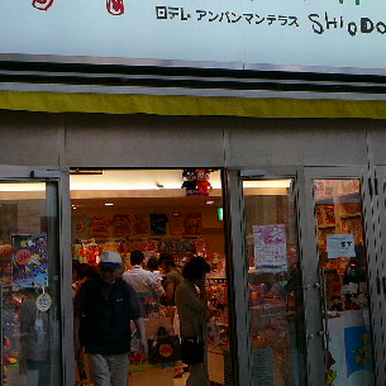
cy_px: 106
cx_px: 216
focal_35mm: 65
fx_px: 820
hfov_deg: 26.5
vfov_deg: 26.2
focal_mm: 5.2
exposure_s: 1/80
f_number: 2.8
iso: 80
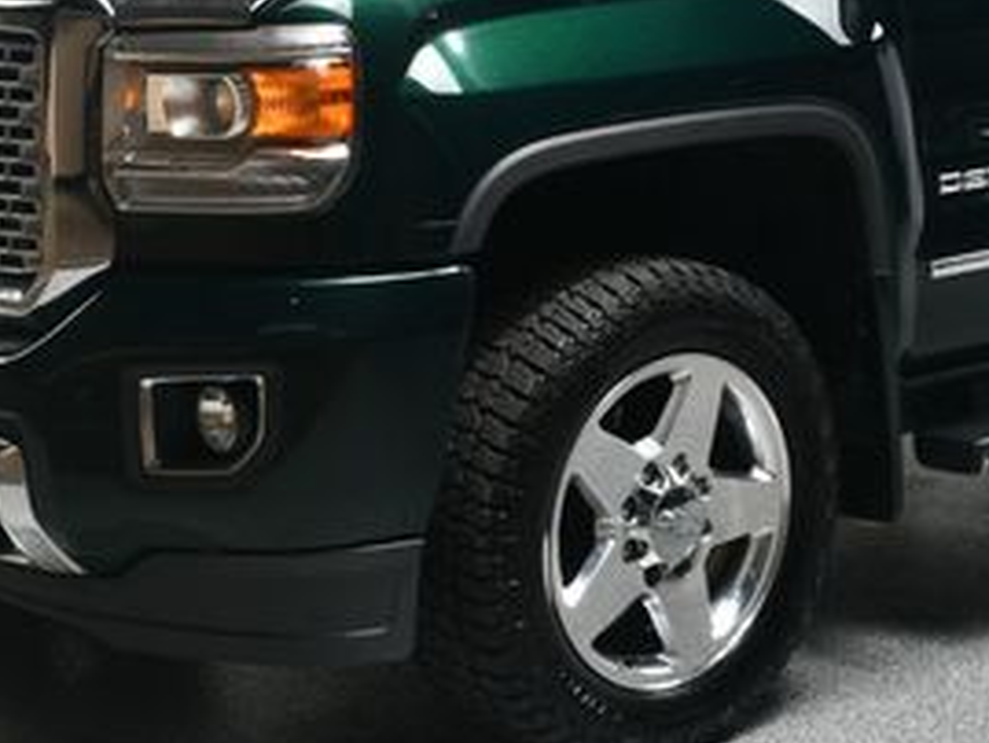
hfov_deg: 18.9
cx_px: 787
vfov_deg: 14.3
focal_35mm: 103
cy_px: 213
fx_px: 2944
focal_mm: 30
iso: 100
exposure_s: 1/160
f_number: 11
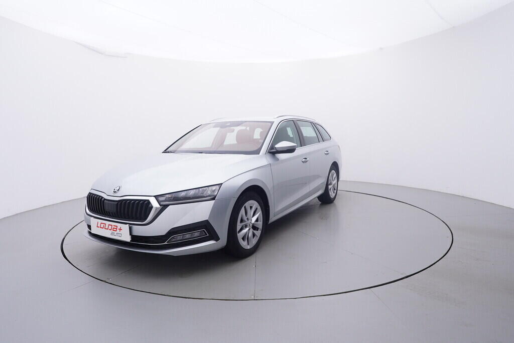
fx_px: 321
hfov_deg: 77.3
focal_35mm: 22
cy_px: 172
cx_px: 257
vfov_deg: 56.2
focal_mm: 15
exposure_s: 1/80
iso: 200
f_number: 5
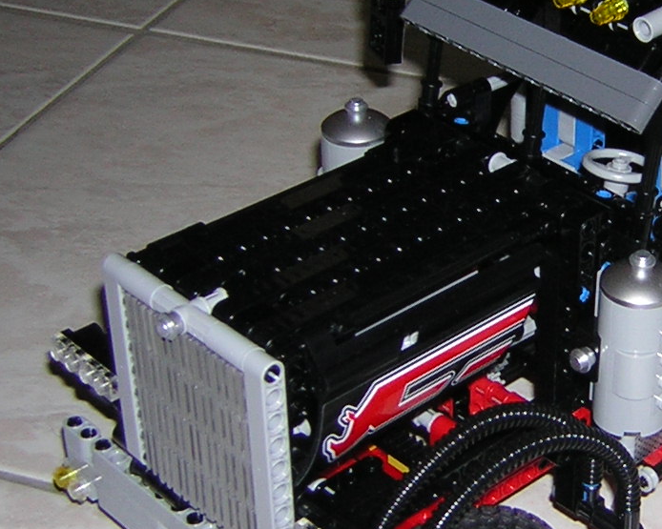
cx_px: 701
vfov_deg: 18.9
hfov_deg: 22.4
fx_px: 1587
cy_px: 203
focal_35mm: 81
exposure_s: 1/60.1
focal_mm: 4.7
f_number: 2.6
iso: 50
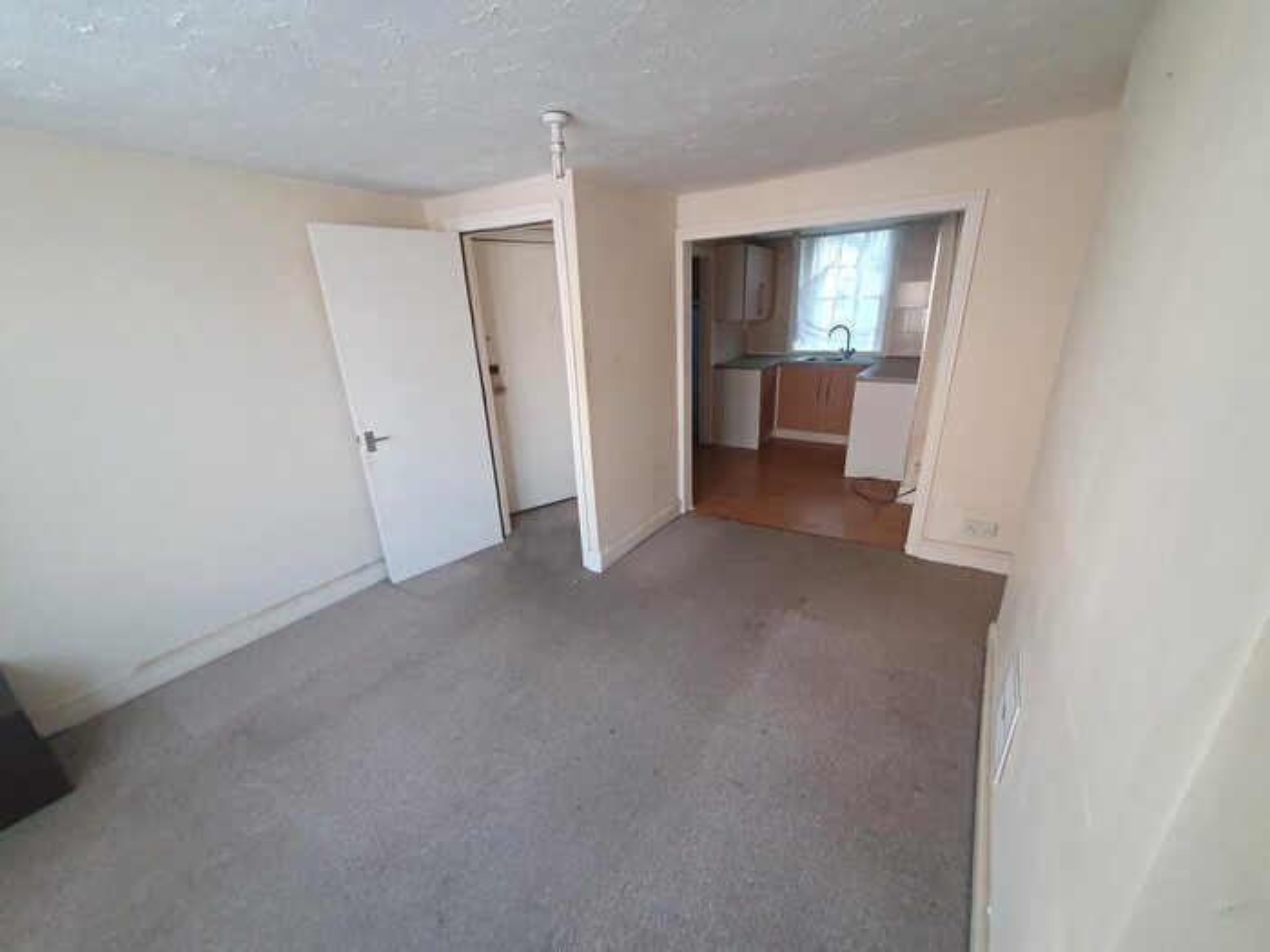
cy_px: 476
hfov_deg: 106.2
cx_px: 635
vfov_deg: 89.9
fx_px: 477
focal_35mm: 13
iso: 320
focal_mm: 1.8
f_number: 2.2
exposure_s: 1/60
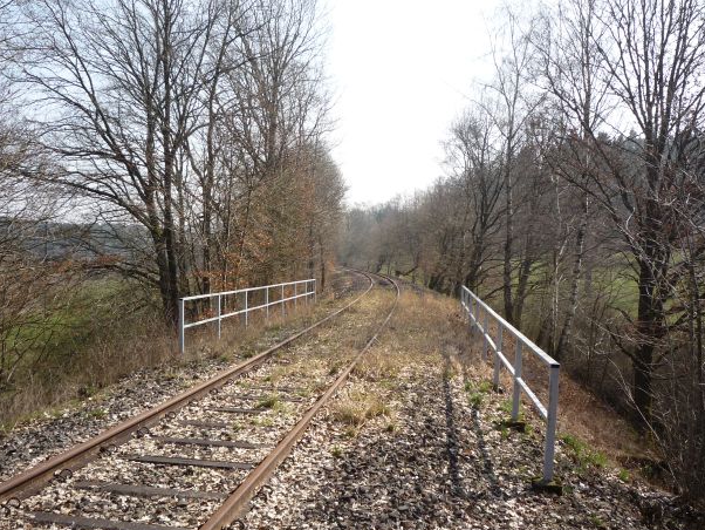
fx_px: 693
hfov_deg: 53.9
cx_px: 334
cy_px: 280
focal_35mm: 34
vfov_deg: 41.8
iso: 100
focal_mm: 5.2
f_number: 4
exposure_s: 1/400
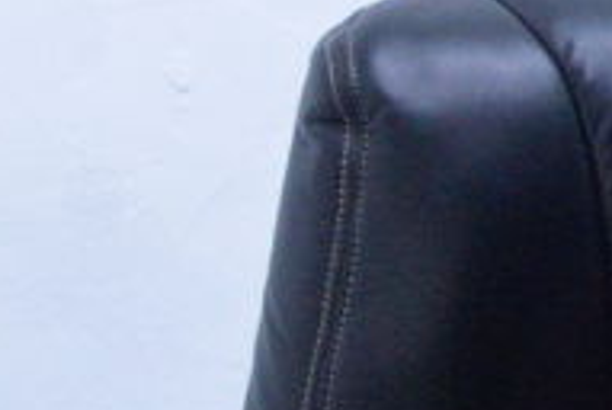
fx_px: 7474
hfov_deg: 4.5
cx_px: 1791
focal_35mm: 439
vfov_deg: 3.1
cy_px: 154
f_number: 5
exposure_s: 1/400
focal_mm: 60
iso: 6400
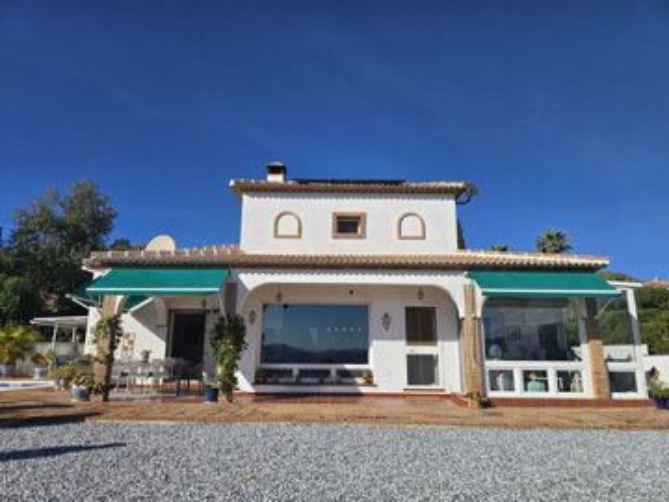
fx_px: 445
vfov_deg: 58.9
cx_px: 334
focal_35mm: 23
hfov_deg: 73.9
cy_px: 251
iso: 12
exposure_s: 1/1484
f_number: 1.7
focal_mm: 6.3
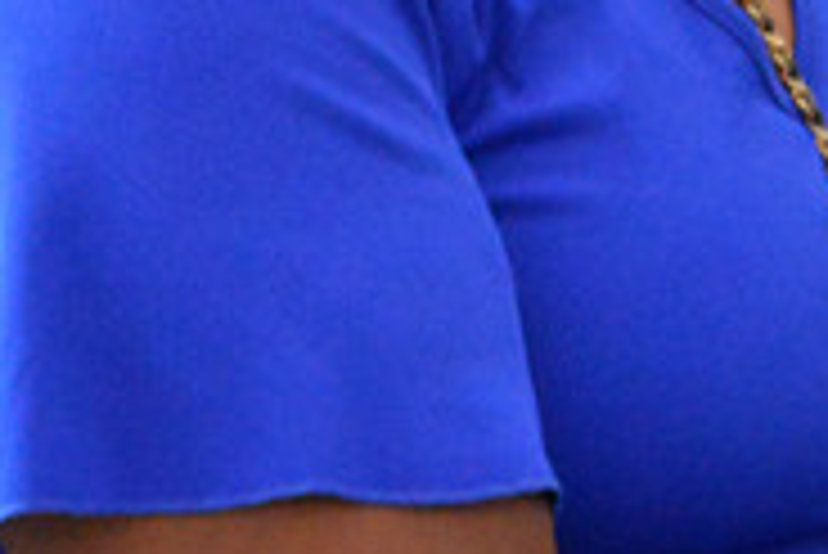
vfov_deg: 3.6
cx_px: 1350
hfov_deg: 5.3
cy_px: 56
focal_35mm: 383
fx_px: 8816
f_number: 5.3
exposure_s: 1/100
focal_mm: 46
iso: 3200
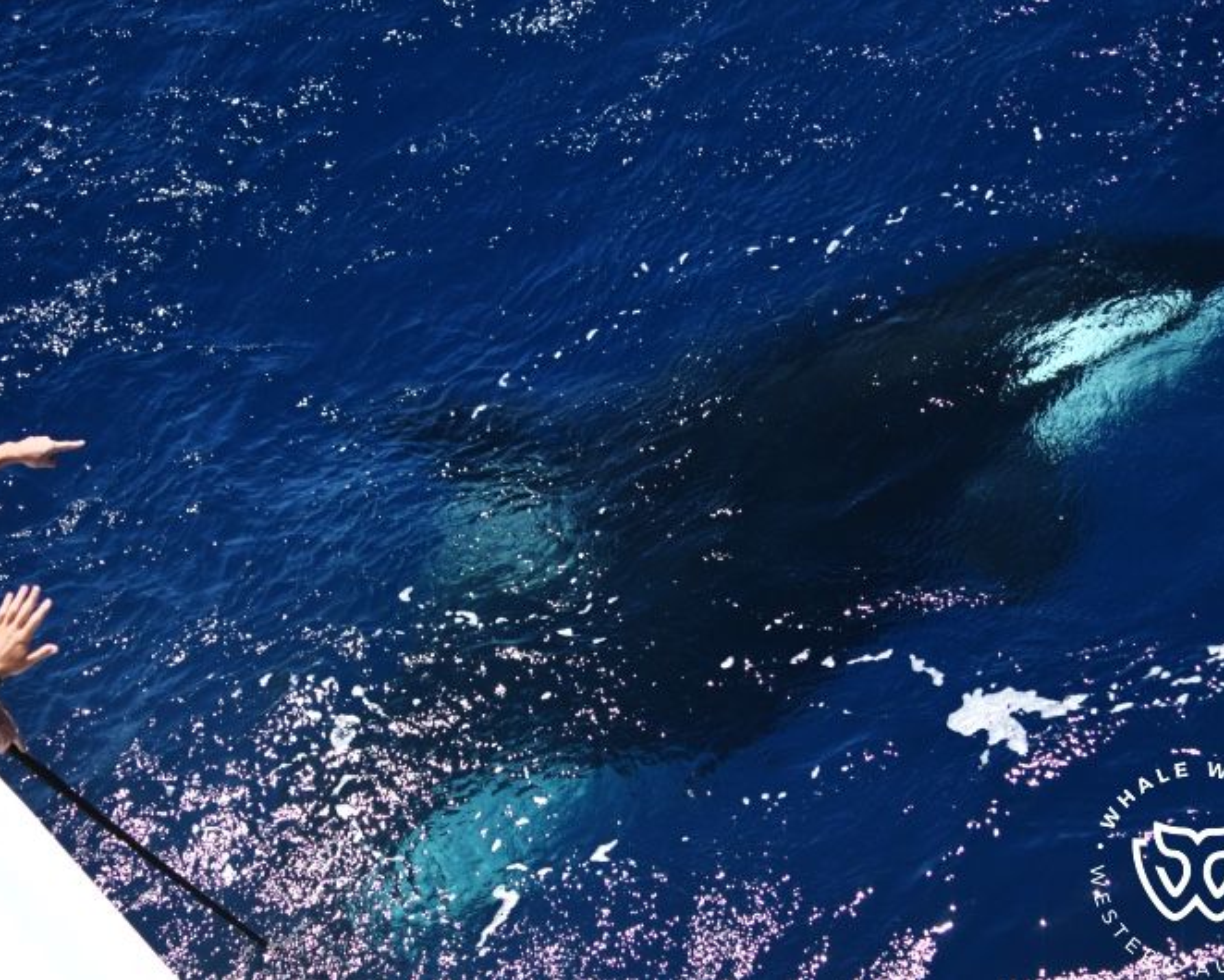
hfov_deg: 27.9
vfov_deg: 22.5
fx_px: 2464
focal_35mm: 68
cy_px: 491
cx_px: 581
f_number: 4.5
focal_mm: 60
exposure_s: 1/8000
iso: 640
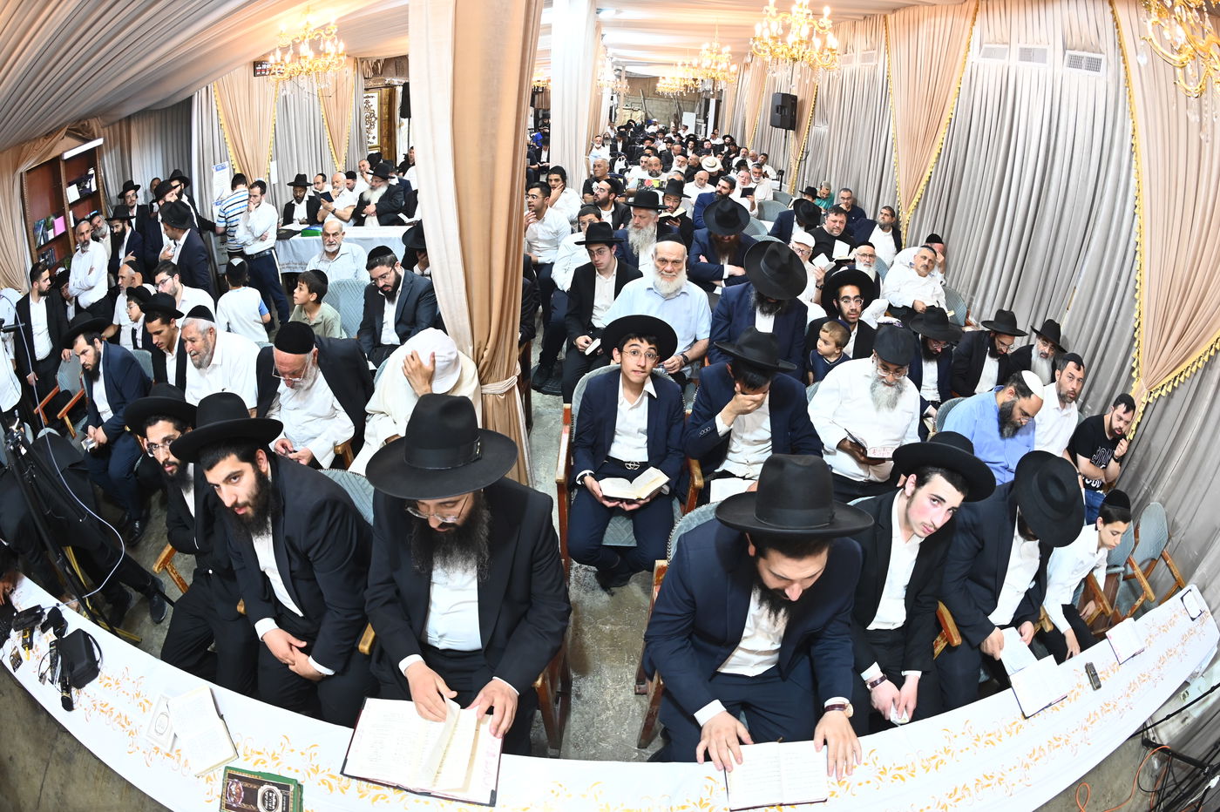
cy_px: 406
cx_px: 610
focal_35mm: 16
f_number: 5.6
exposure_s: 1/125
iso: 1250
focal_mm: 16
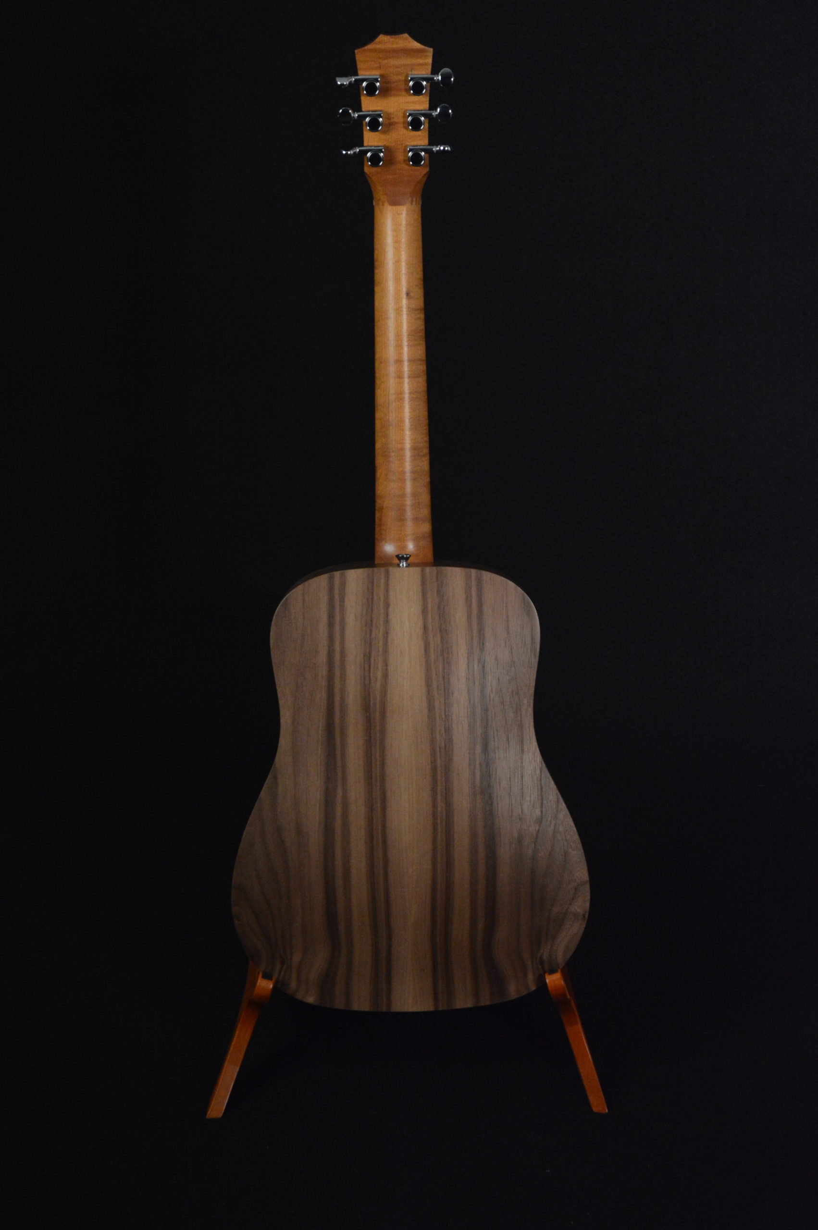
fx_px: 2049
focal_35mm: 60
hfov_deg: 22.6
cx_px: 409
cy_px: 615
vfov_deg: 33.4
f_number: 6.3
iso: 1600
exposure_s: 1/60
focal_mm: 40
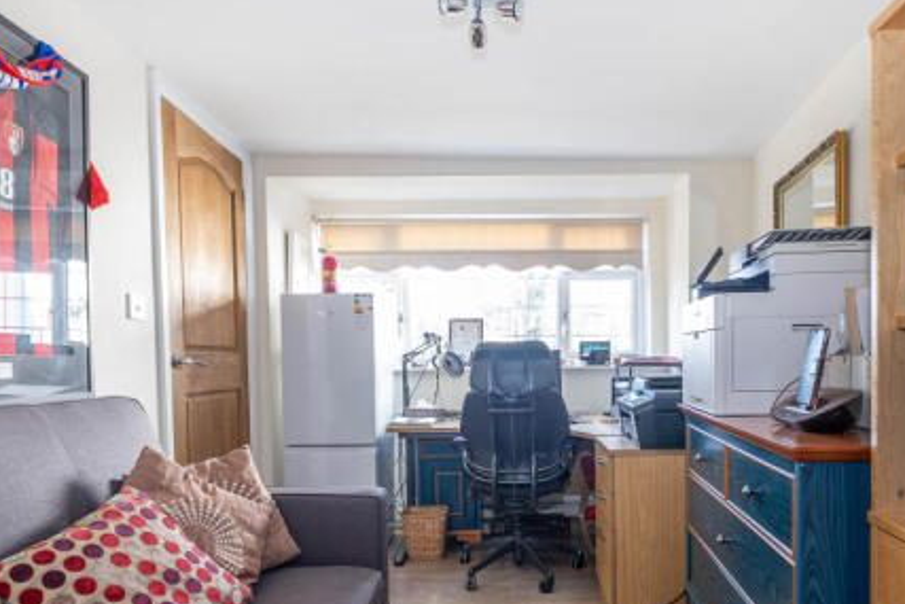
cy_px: 387
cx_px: 503
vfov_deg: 54.4
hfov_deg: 75.8
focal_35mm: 23
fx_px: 578
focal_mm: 10
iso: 400
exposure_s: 1/6
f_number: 6.4
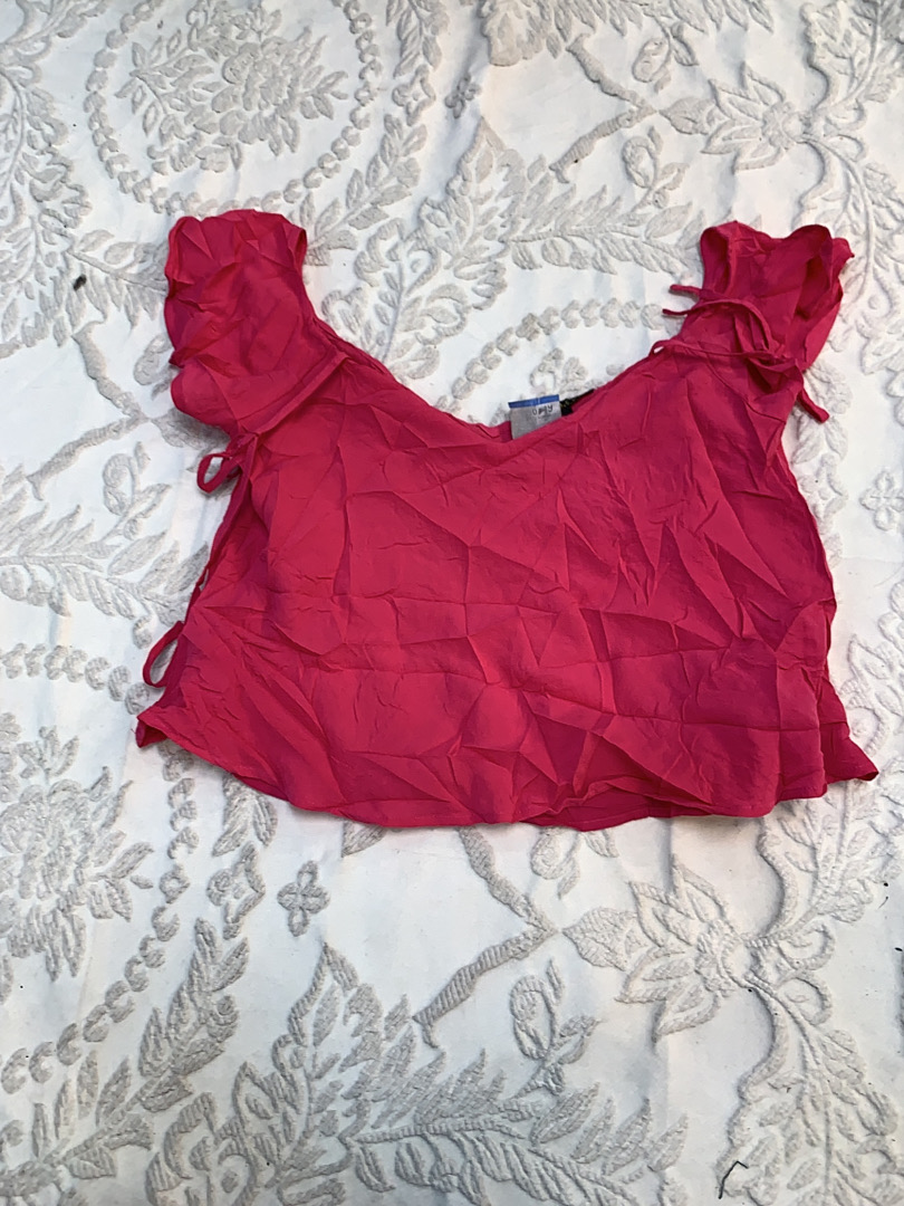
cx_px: 452
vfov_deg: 67.3
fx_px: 905
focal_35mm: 26
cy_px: 603
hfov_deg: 53.1
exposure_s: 1/100
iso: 32
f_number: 1.8
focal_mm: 4.25
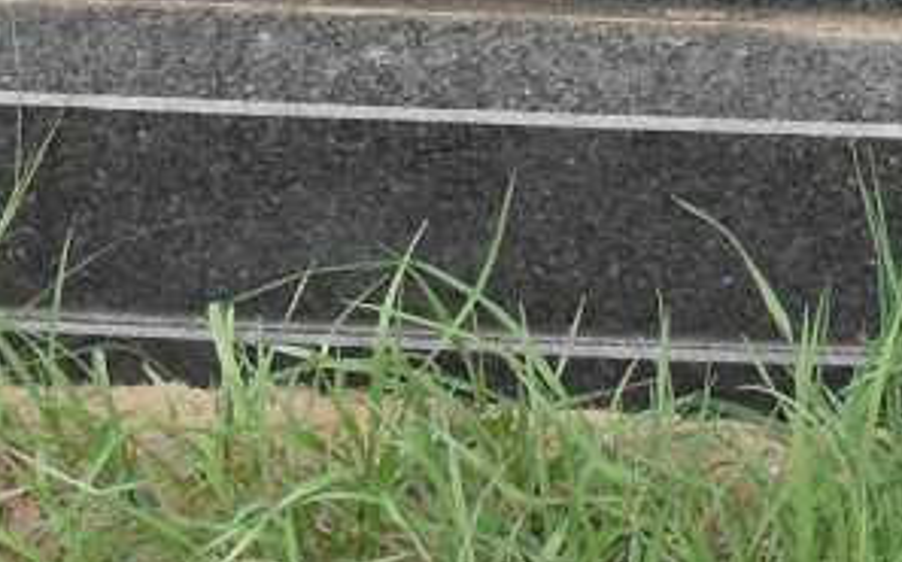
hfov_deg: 12.4
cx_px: 1181
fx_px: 4003
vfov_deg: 7.7
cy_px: -532
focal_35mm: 163
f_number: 2.8
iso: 80
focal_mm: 6.3
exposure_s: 1/350
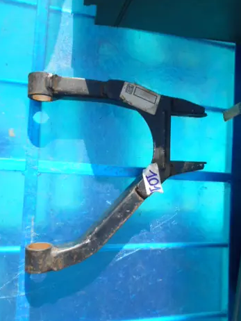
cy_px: 164
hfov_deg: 51.4
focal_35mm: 27
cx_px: 117
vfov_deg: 65.3
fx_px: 250
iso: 80
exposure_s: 1/320
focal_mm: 4.6
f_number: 3.2
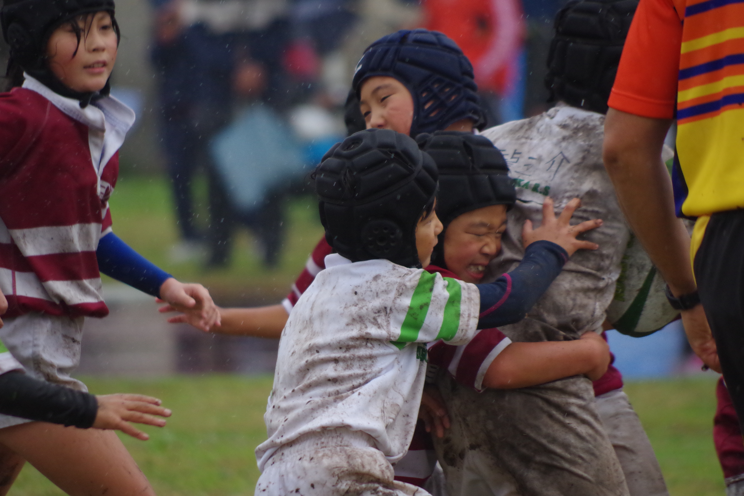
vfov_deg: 3.1
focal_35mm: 450
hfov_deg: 4.6
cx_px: 372
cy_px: 248
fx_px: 9299
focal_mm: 300
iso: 1600
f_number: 7.1
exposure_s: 1/800
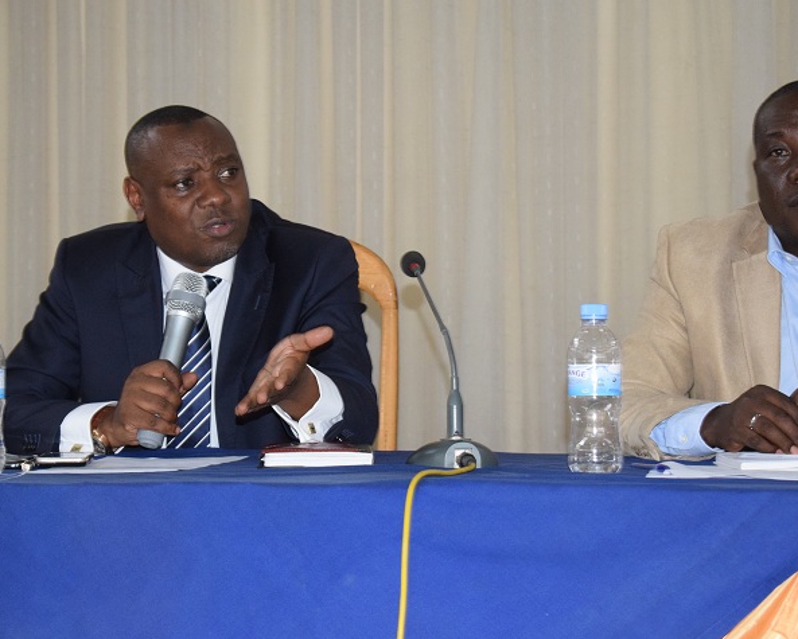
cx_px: 394
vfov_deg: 16.5
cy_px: 319
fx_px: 2211
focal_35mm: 94
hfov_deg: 20.5
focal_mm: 55
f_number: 5.6
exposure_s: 1/60
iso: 2500
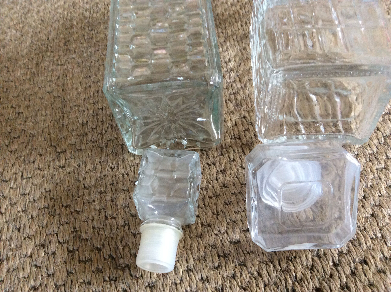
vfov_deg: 44.1
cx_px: 196
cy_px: 146
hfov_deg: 56.9
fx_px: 361
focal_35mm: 32
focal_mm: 3.3
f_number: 2.4
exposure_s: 1/25
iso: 200
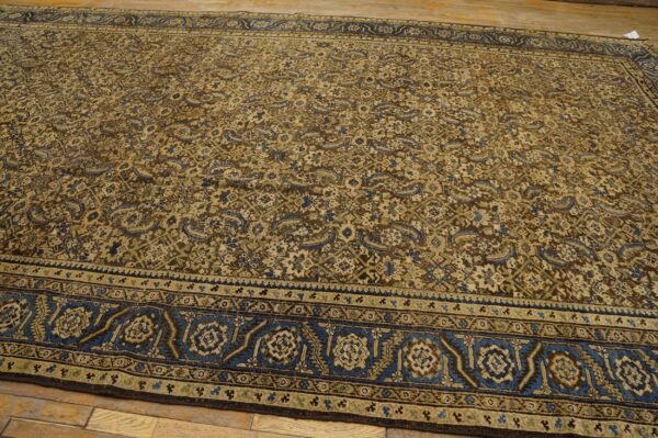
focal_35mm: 27
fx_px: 493
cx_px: 329
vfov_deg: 47.9
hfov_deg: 67.4
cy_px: 219
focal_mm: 18
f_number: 4
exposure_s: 1/60
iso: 800
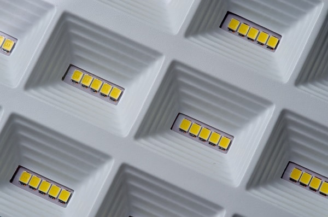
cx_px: 164
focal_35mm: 157
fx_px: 1427
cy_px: 108
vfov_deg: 8.7
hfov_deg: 13.1
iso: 250
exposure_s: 1/160
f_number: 10
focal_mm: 105
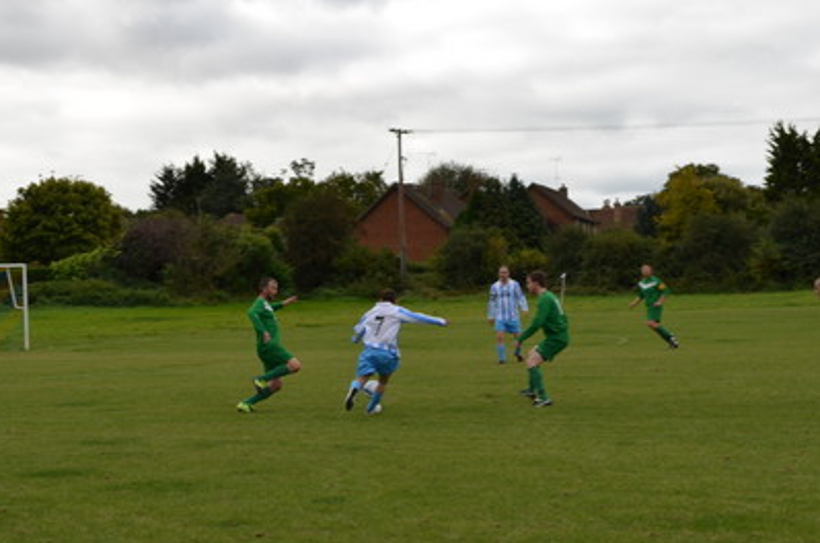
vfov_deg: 16.0
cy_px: 346
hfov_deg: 24.0
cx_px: 357
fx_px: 1931
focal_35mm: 85
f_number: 8
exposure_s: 1/160
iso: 100
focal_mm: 40
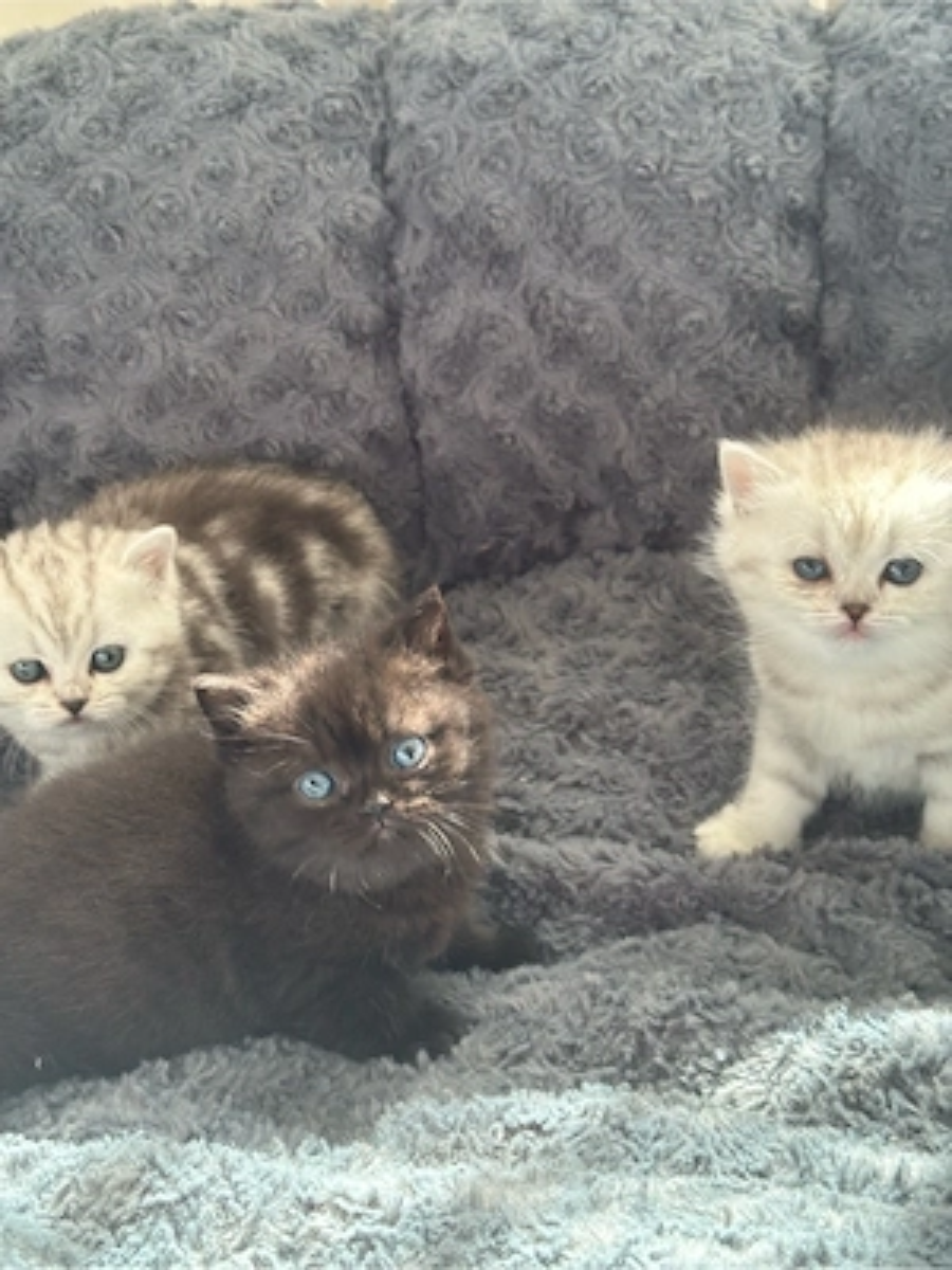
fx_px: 1760
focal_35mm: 48
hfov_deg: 30.3
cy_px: 635
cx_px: 476
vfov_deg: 39.7
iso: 80
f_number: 1.78
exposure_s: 1/78
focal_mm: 6.86
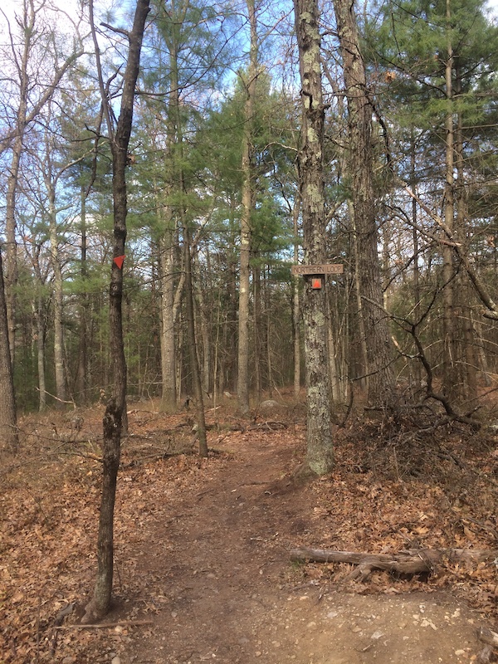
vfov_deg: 61.7
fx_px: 556
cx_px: 249
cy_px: 332
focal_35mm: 29
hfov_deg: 48.2
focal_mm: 4.15
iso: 32
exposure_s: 1/216
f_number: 2.2
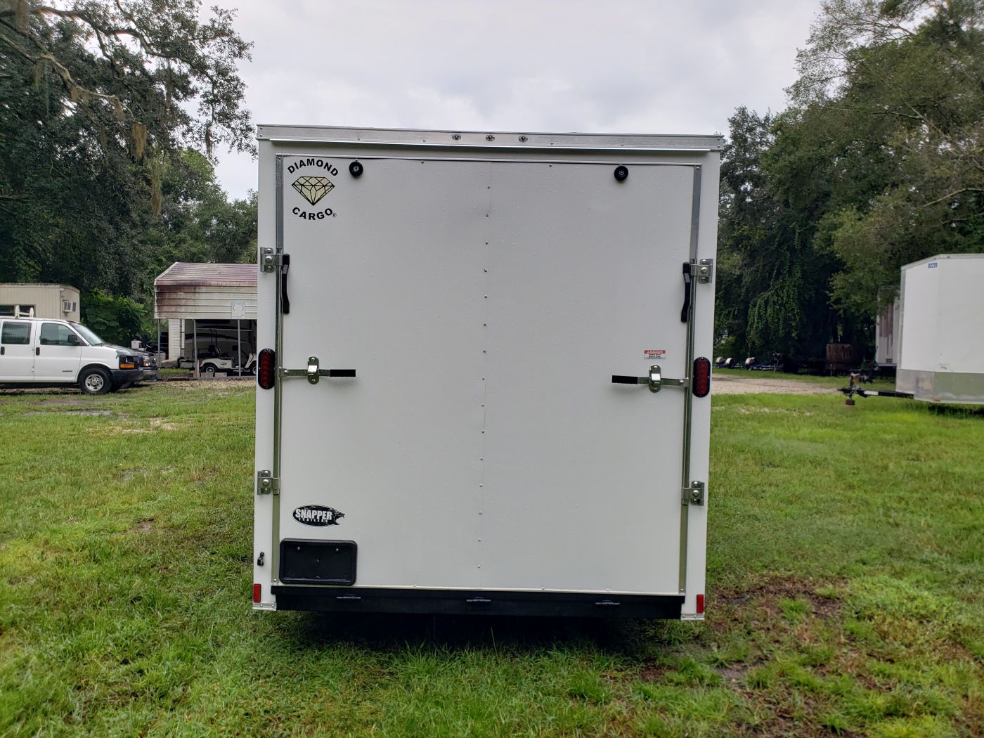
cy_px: 369
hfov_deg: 67.3
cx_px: 492
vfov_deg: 53.1
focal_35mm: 26
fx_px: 739
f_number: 2.4
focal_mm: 4.3
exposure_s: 1/254
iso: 50
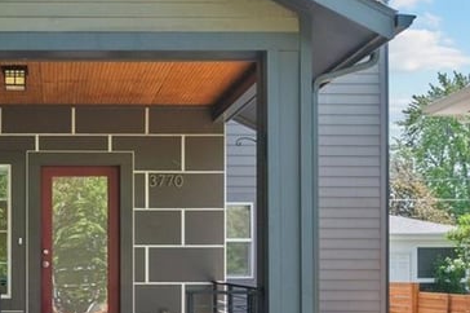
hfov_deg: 34.8
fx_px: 730
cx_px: 110
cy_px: 246
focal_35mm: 56
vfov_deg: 23.8
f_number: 8
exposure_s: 1/40
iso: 400
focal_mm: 17
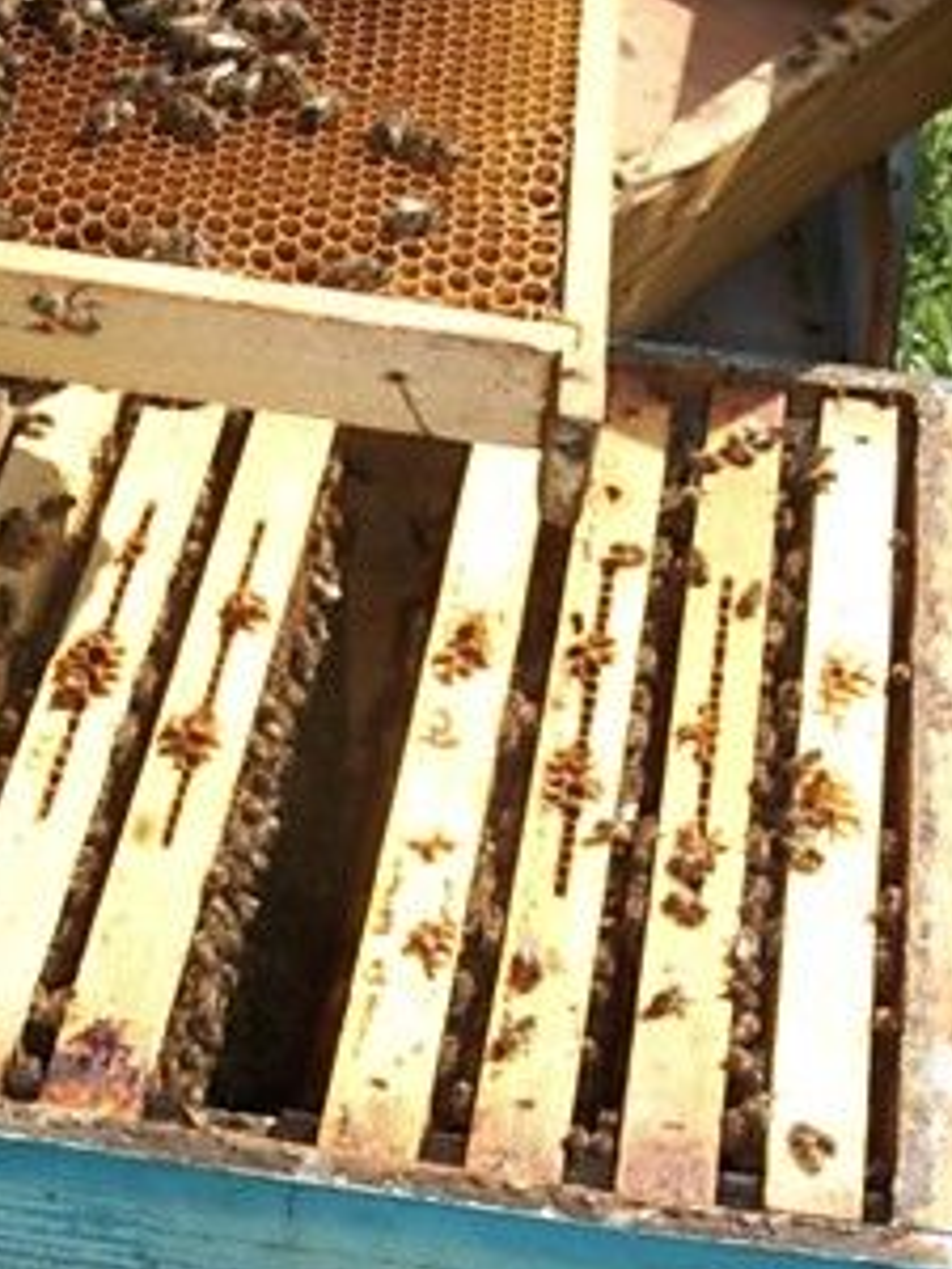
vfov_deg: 30.2
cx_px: 444
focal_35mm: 64
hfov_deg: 22.9
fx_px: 2347
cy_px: 783
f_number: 5.5
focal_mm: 5.7
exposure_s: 1/250
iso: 80
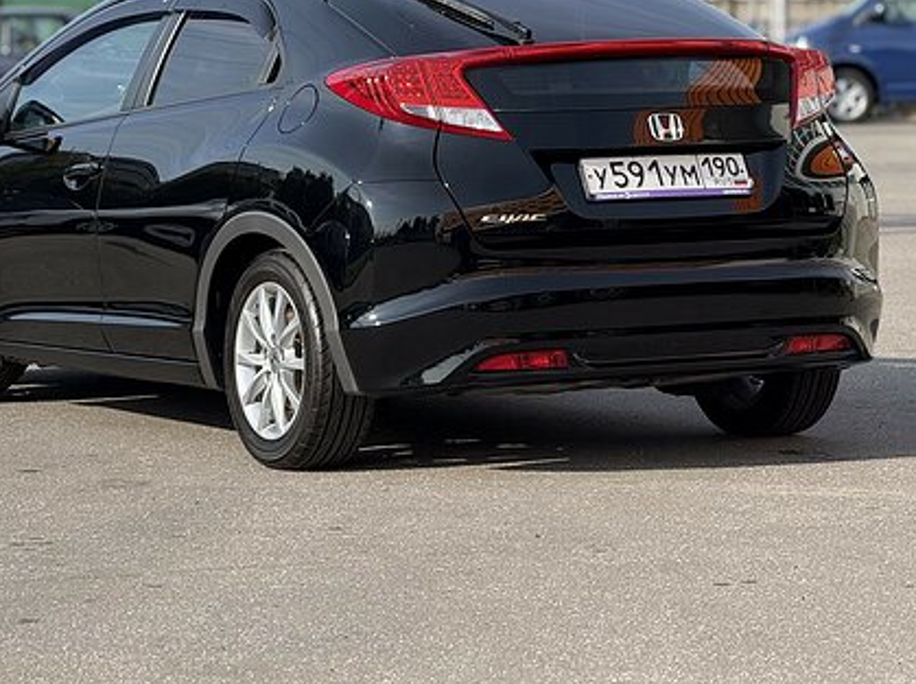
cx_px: 367
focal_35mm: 157
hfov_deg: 12.6
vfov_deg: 9.4
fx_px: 4149
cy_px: 245
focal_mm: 15.66
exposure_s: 1/860
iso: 64
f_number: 2.8
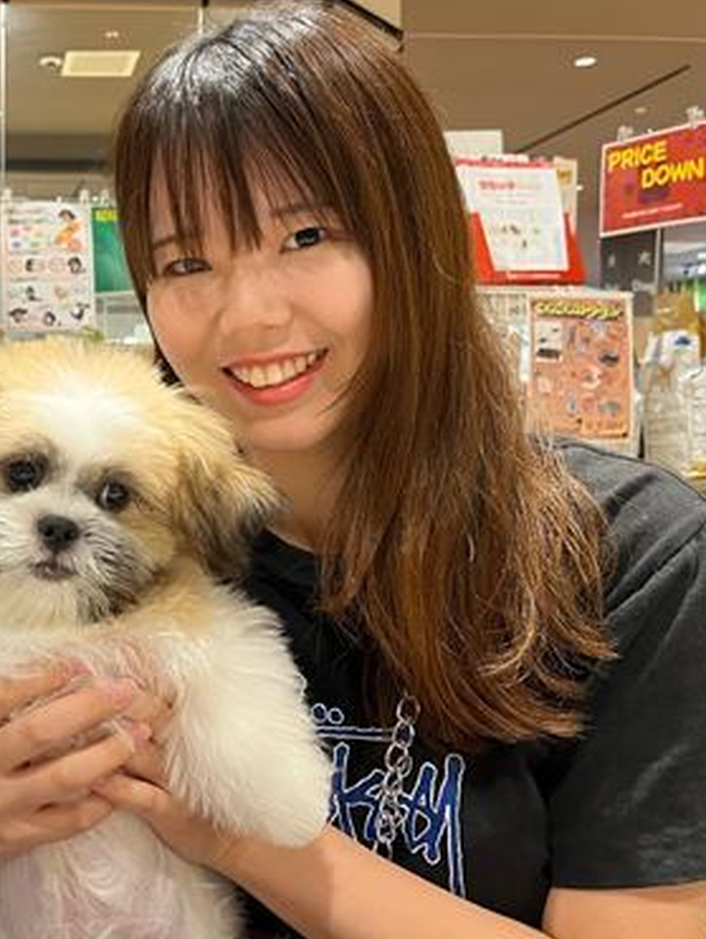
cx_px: 0
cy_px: 415
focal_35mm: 42
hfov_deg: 31.8
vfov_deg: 44.7
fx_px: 1140
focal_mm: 5.1
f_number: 1.6
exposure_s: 1/60
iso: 125
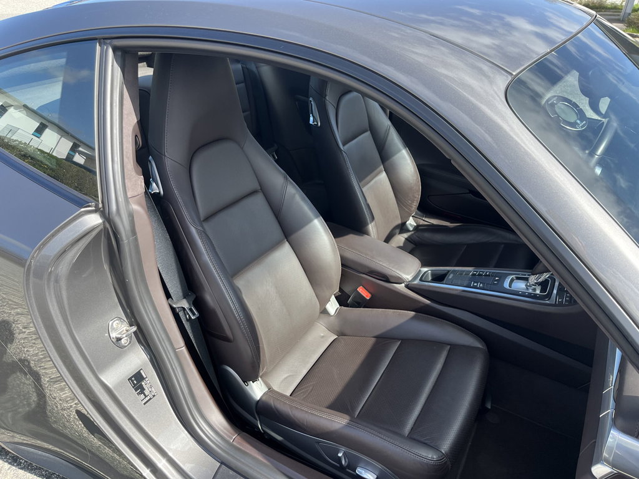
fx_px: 480
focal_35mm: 26
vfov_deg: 53.1
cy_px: 240
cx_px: 320
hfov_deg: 67.3
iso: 50
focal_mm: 5.1
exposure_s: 1/649
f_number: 1.6
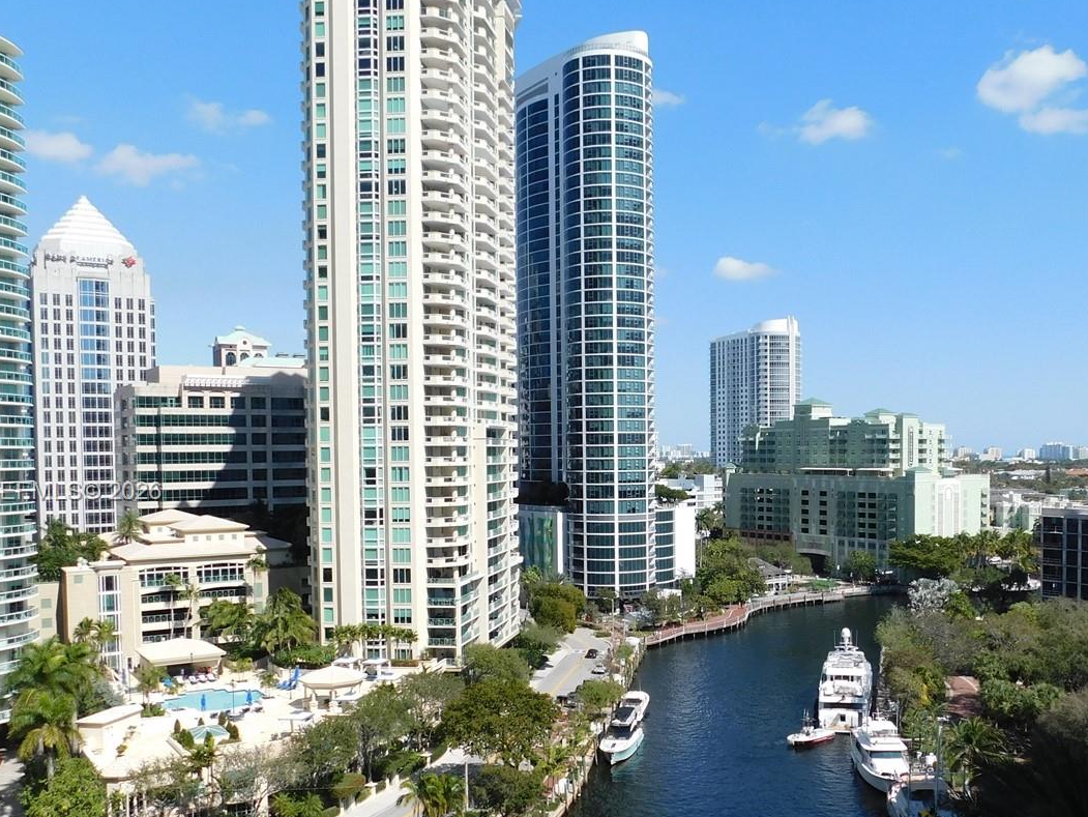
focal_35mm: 35
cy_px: 493
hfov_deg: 52.2
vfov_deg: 40.5
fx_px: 1100
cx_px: 668
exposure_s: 1/400
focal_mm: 4
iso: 125
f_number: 6
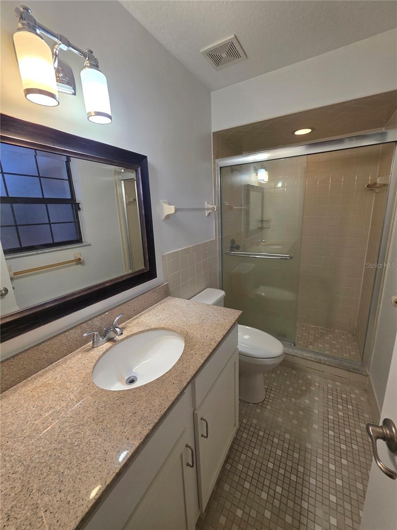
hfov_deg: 89.9
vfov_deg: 106.2
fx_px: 199
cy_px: 265
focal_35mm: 13
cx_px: 198
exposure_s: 1/60.2
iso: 80
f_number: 1.9
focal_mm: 2.2
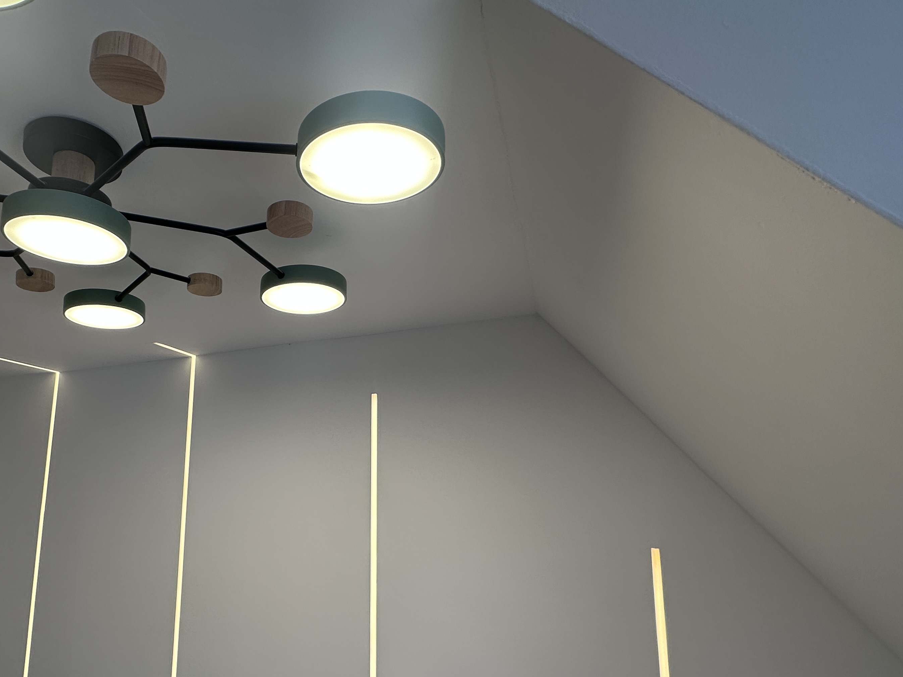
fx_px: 548
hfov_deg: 76.7
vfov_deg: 62.8
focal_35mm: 21
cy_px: 411
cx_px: 309
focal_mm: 2.22
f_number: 2.2
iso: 50
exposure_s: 1/99
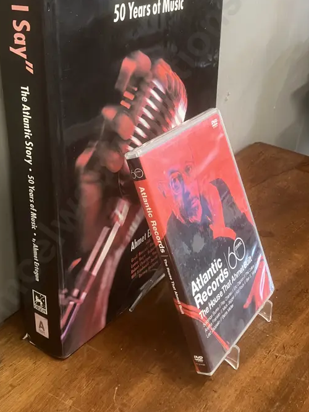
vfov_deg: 43.5
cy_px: 152
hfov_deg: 33.4
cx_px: 117
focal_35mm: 43
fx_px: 512
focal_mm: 3.99
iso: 250
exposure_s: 1/33
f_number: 1.8
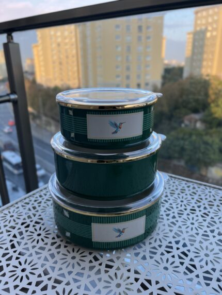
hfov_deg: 53.1
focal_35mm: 26
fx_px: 222
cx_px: 111
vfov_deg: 67.3
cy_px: 148
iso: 40
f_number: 1.5
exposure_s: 1/227
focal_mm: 5.7
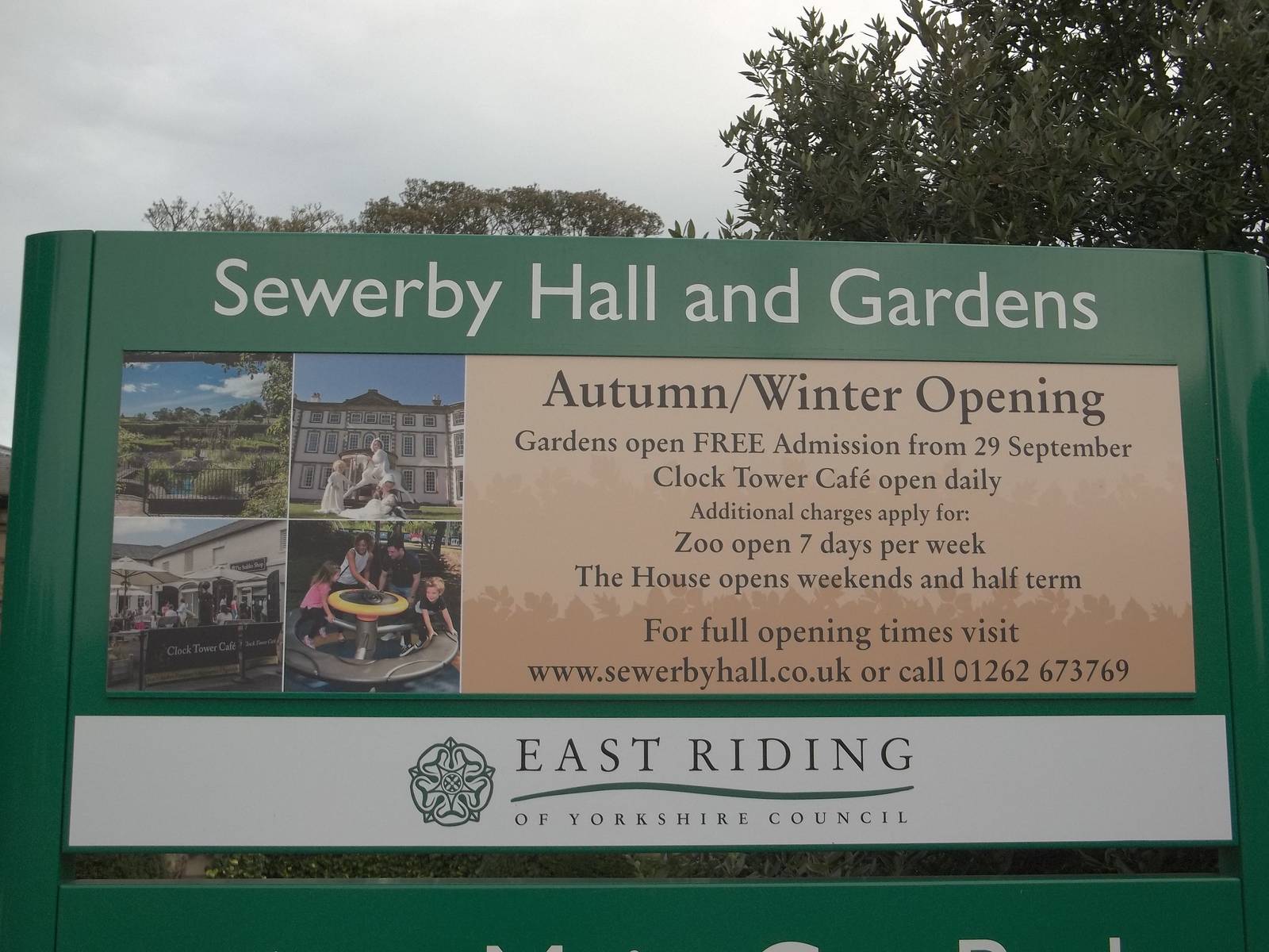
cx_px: 634
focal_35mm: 46
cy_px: 476
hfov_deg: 41.2
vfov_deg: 31.5
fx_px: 1686
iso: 80
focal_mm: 8.3
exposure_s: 1/400
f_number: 3.7
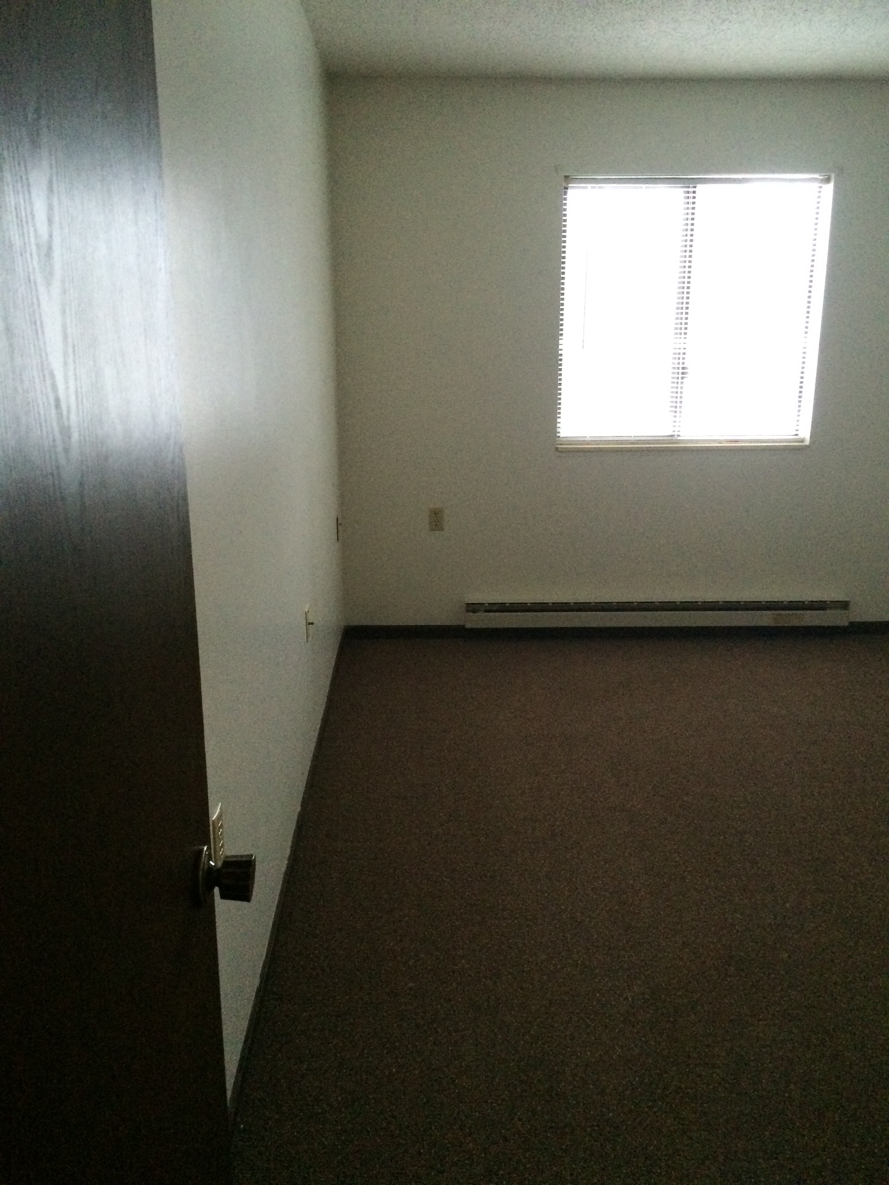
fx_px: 993
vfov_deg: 61.7
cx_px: 444
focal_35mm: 29
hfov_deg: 48.2
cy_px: 592
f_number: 2.2
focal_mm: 4.15
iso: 250
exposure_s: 1/30
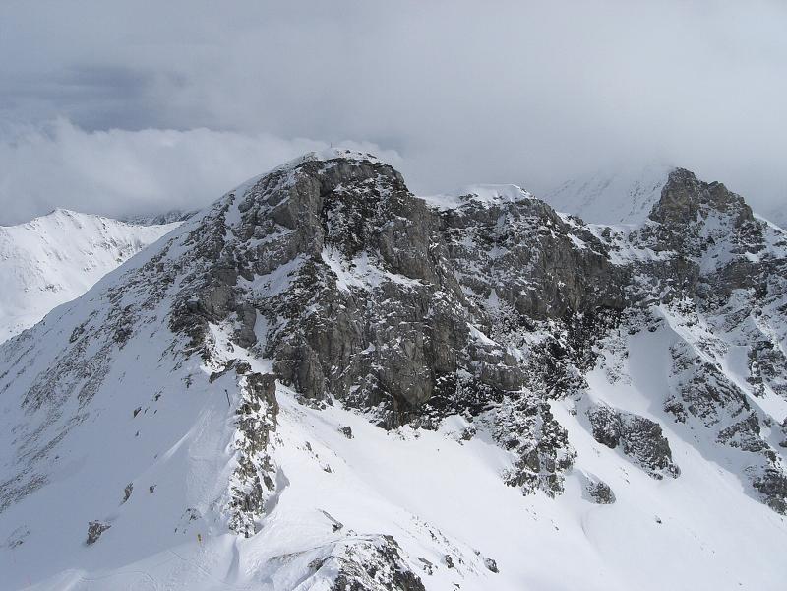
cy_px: 296
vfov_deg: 37.7
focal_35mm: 38
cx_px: 394
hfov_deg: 49.0
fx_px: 864
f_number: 4.4
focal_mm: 6.3
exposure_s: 1/2000
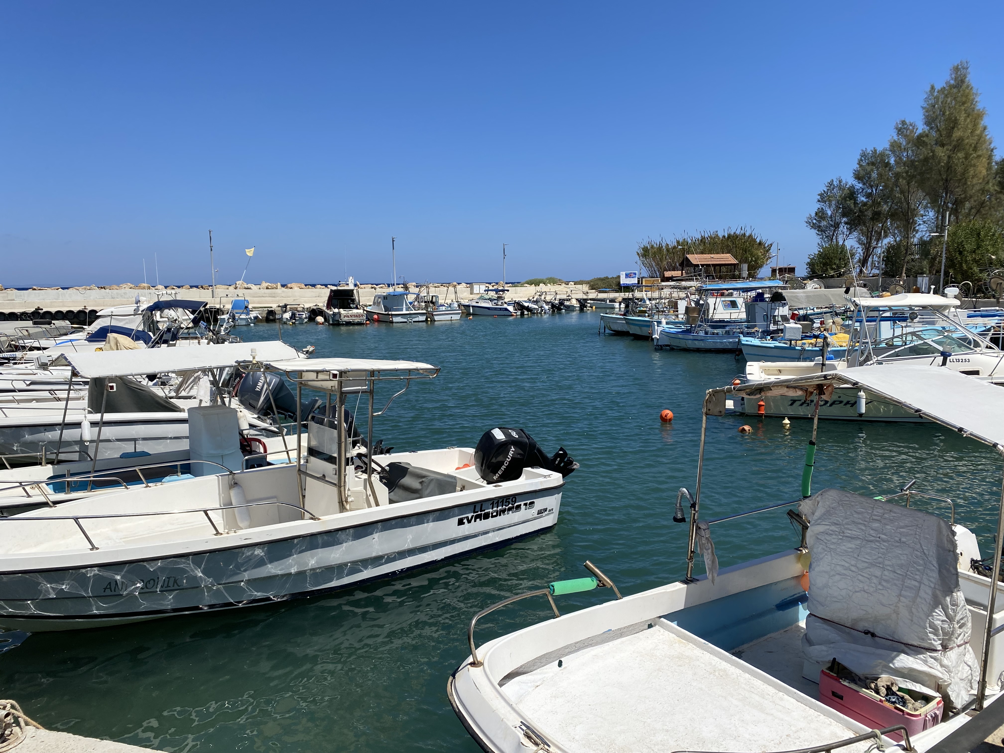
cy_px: 376
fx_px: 754
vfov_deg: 53.1
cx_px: 502
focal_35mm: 26
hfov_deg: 67.3
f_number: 1.8
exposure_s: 1/5495
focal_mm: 4.25
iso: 32
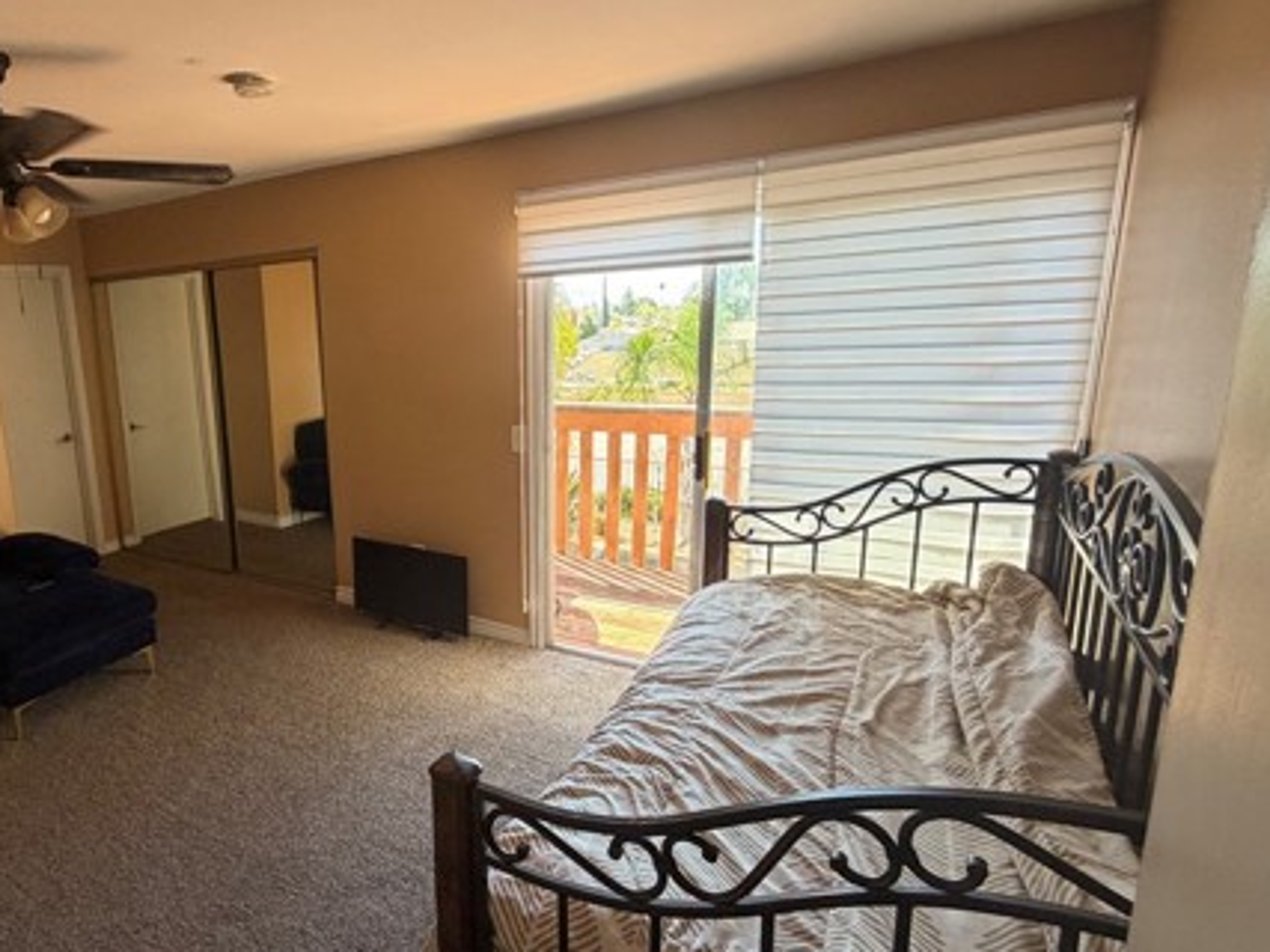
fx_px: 770
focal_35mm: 21
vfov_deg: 63.4
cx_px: 375
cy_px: 473
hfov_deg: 75.2
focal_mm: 2.22
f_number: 2.2
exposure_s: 1/121
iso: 160
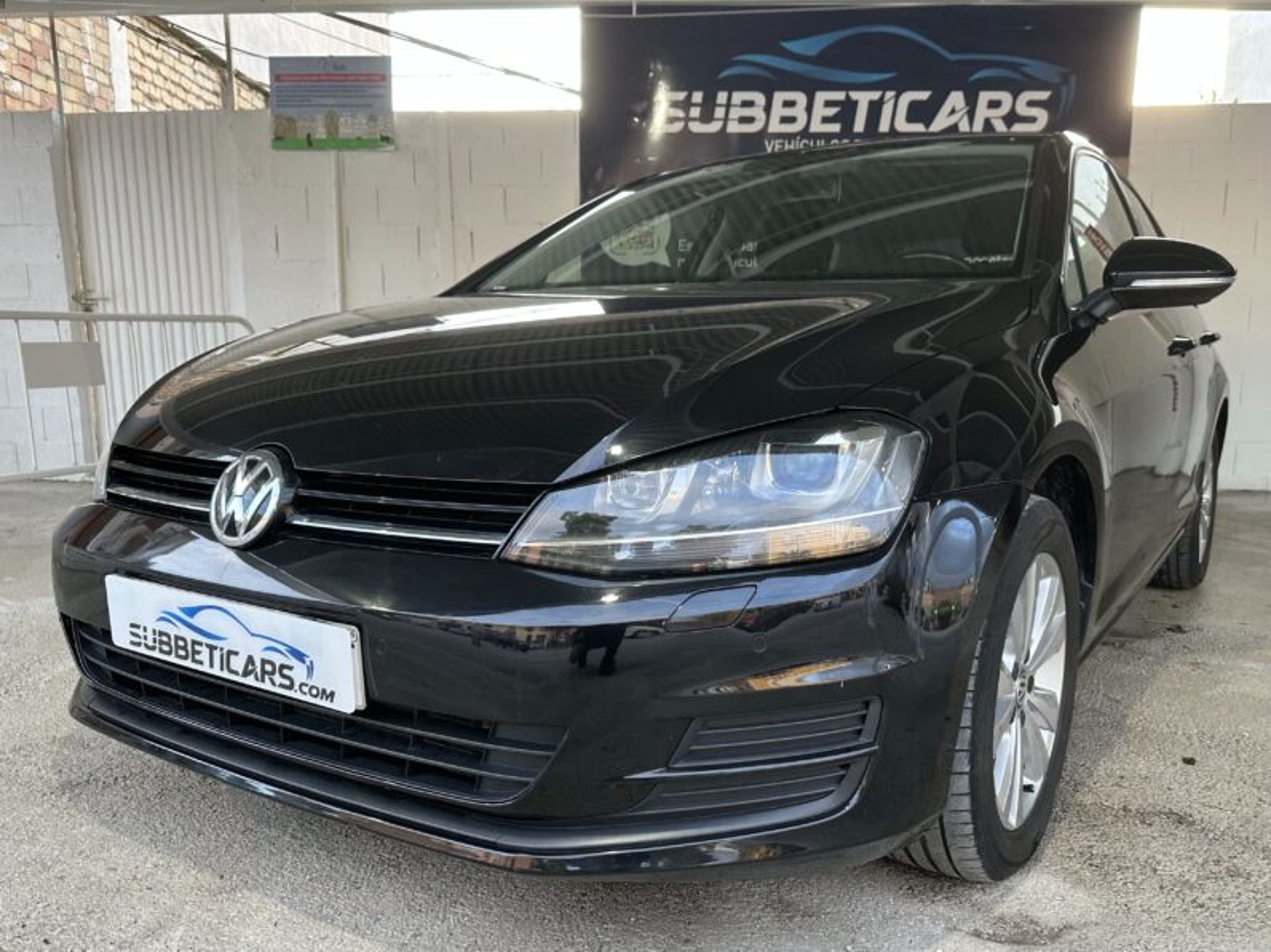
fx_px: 881
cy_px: 476
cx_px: 636
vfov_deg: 56.8
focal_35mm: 24
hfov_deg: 71.6
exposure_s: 1/100
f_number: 1.78
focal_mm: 6.86
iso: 125
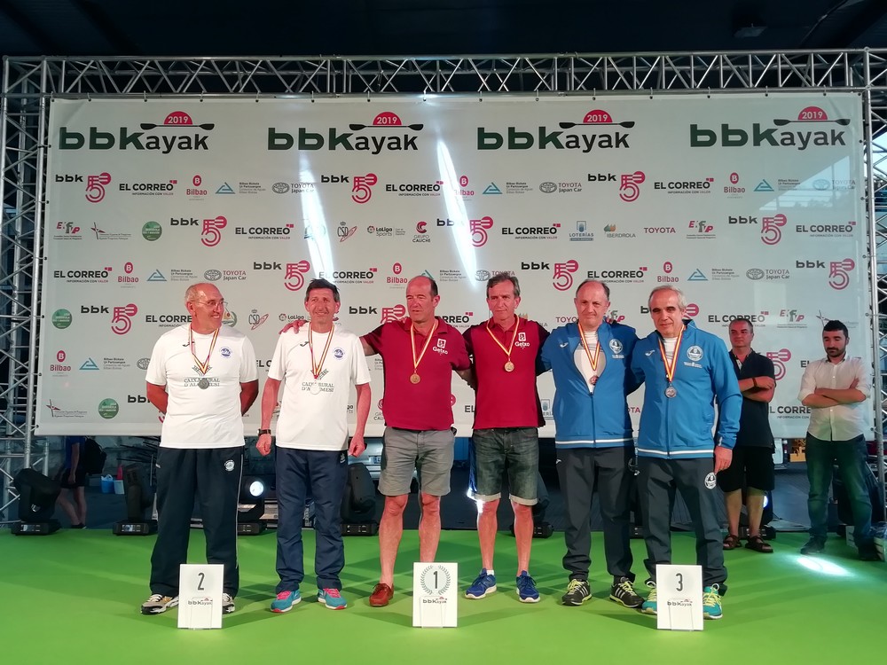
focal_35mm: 35
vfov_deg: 40.7
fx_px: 897
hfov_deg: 52.6
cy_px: 332
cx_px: 444
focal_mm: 3.46
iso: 64
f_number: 2.2
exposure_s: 1/100
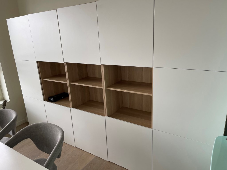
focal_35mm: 25
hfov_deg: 69.4
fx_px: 164
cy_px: 85
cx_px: 114
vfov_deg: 54.9
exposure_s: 1/121
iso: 40
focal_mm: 5.1
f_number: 1.6
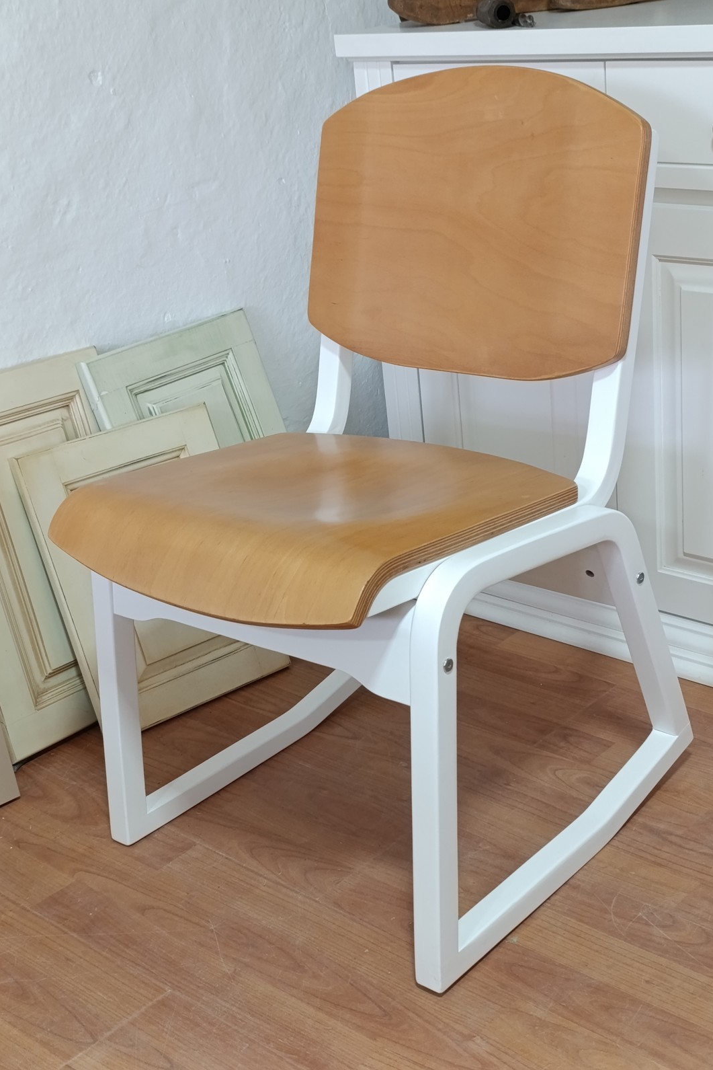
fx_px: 713
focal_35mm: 24
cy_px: 535
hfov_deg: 53.1
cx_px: 381
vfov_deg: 73.7
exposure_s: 1/50
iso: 640
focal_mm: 6.14
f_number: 1.6
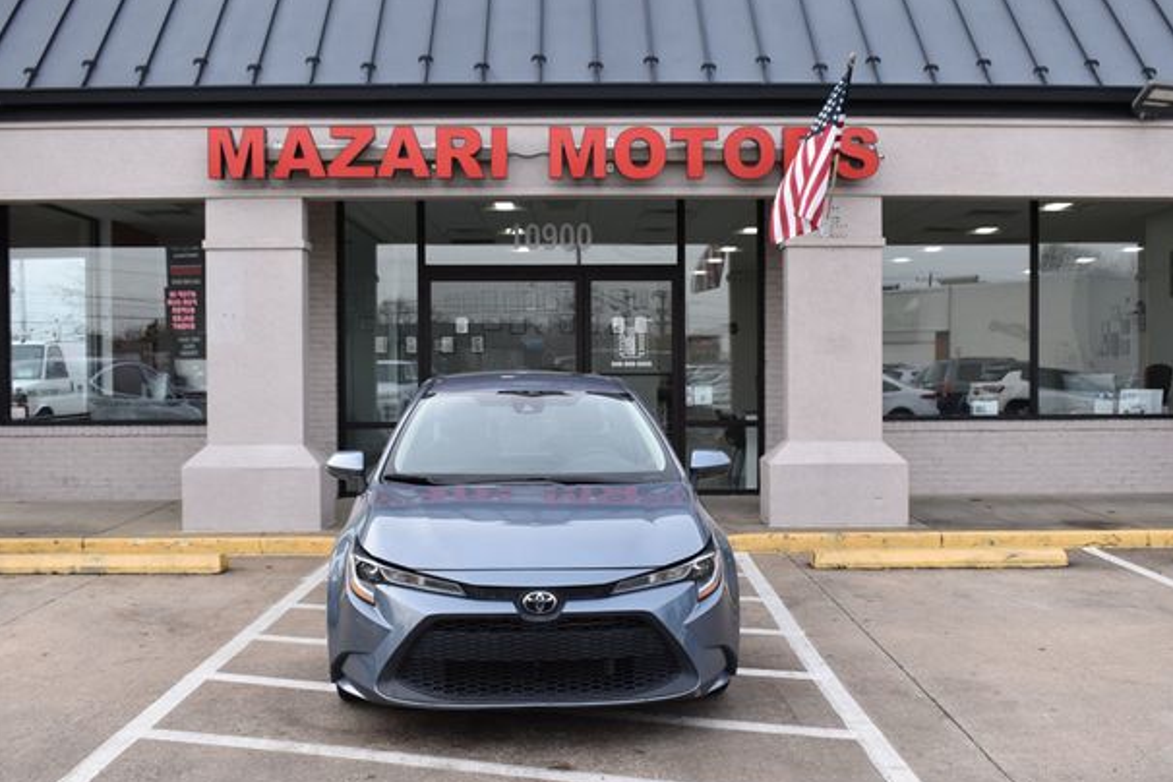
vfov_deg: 35.1
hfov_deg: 50.7
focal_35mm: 38
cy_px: 401
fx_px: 1238
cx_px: 604
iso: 200
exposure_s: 1/200
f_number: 6.3
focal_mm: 24
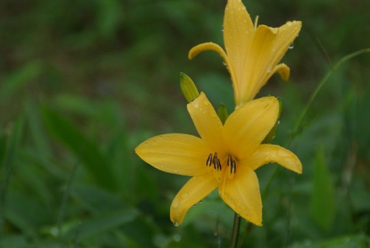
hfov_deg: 7.9
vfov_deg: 5.3
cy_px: 117
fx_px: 2677
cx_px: 175
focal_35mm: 260
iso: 100
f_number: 6.3
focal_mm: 148
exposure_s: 1/160
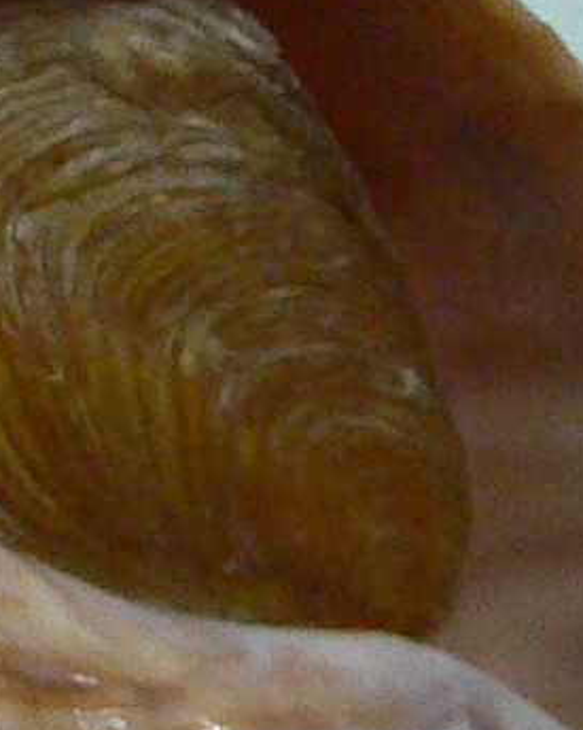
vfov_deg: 9.6
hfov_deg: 7.6
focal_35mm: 200
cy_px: 526
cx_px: -320
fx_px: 4316
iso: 200
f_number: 2.8
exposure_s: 1/50
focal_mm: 4.6
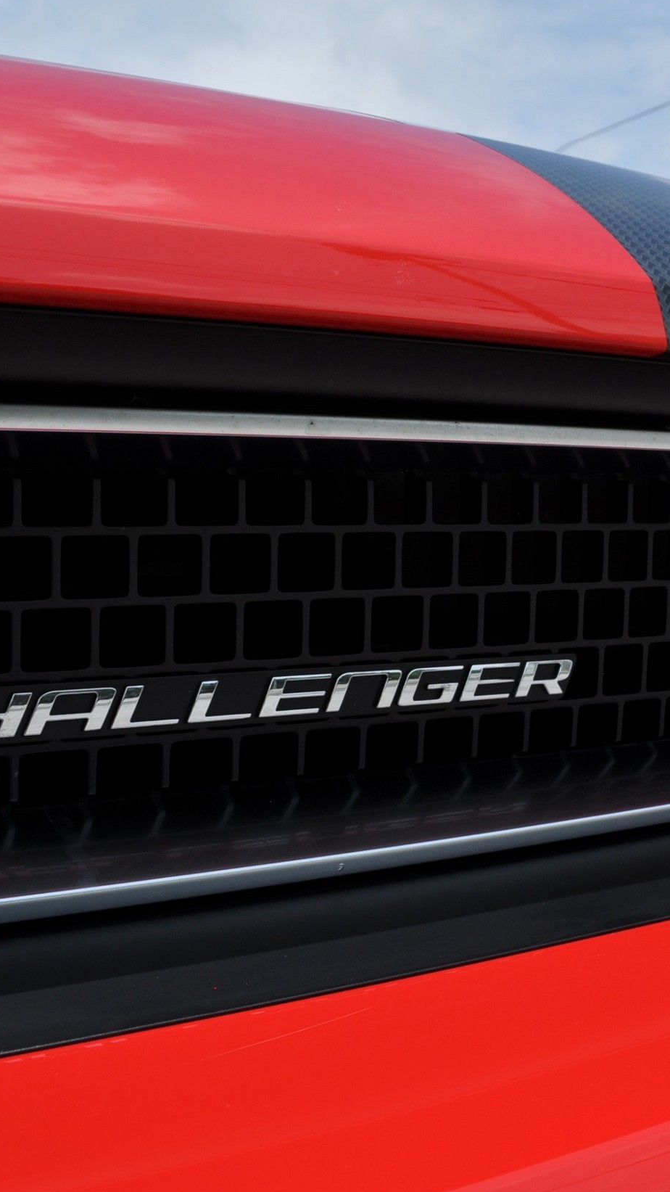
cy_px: 595
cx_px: 584
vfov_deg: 47.4
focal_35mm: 43
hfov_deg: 26.9
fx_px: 1358
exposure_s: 1/400
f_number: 10
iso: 200
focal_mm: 18
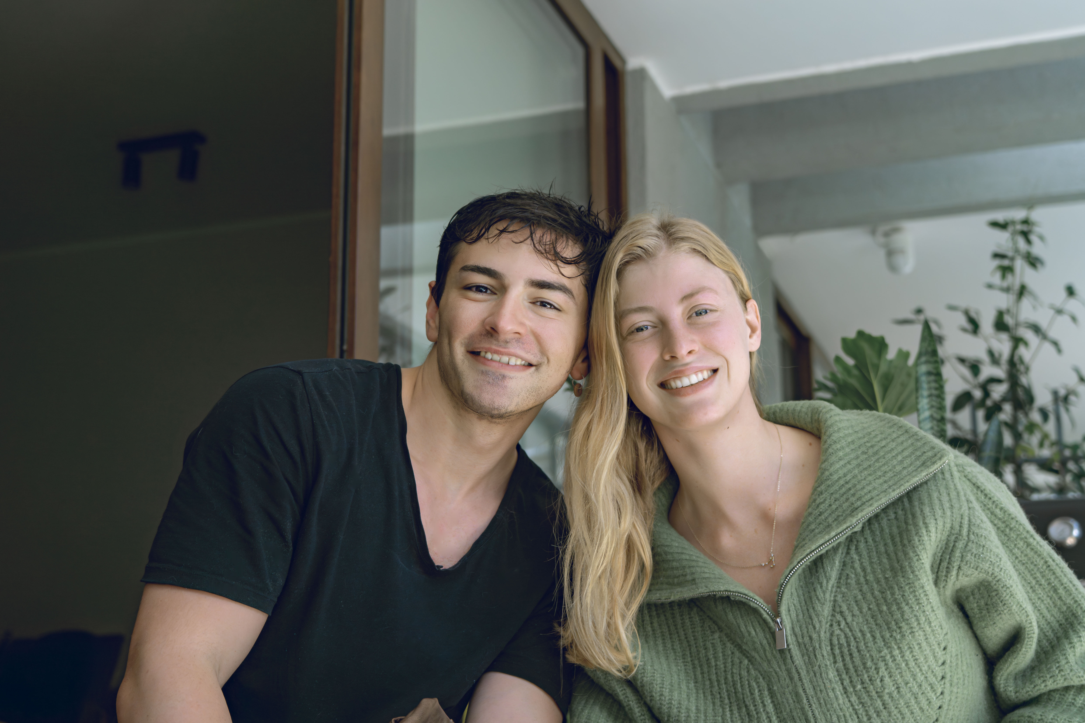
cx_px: 542
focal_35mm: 46
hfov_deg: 42.3
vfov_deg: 28.9
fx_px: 1401
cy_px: 362
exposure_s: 1/1600
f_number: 2.8
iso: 1000
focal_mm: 31
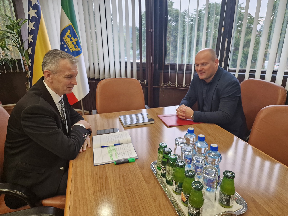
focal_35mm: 23
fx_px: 191
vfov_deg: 58.9
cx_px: 144
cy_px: 108
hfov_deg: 73.9
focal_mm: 6.4
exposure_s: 1/100
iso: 250
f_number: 1.8
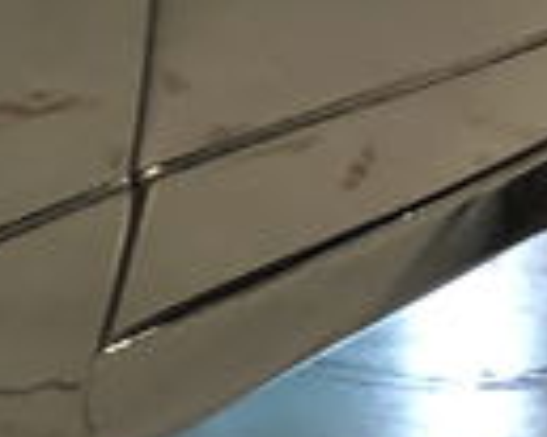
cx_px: -386
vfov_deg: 7.1
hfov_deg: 8.6
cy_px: -81
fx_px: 3510
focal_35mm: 217
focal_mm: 3.99
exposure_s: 1/11
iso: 100
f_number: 1.8
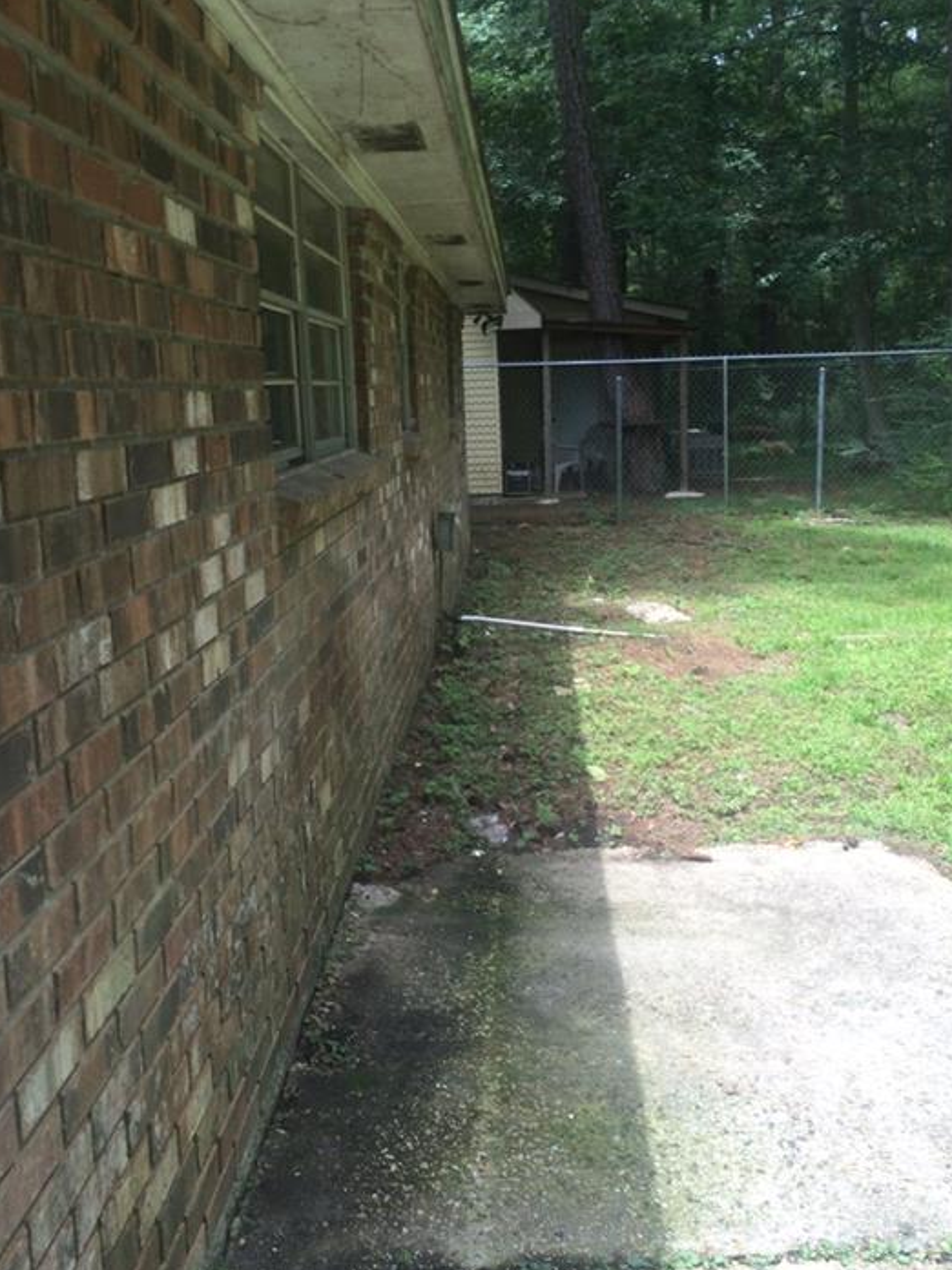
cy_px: 608
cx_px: 461
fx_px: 1173
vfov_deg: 56.8
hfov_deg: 44.2
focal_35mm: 32
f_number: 2.2
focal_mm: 4.15
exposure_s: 1/461
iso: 32
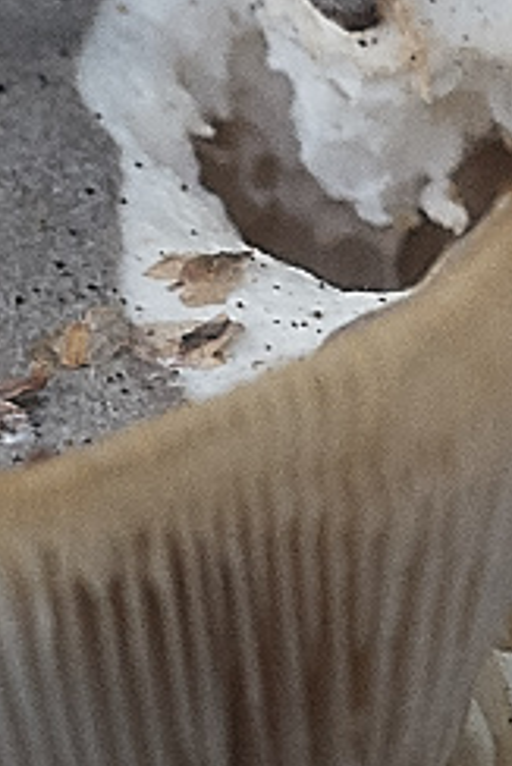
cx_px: -302
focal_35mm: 1842
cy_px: 458
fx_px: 39237
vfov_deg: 1.1
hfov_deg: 0.7
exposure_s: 1/10
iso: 2000
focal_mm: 200
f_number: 14
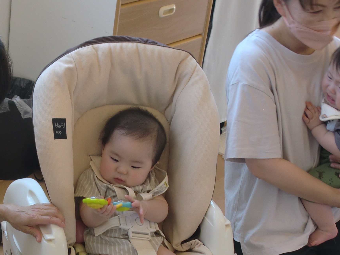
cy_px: 231
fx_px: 796
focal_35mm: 81
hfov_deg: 23.9
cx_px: 93
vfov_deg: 17.9
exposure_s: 1/60
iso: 64
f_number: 3.1
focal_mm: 6.3
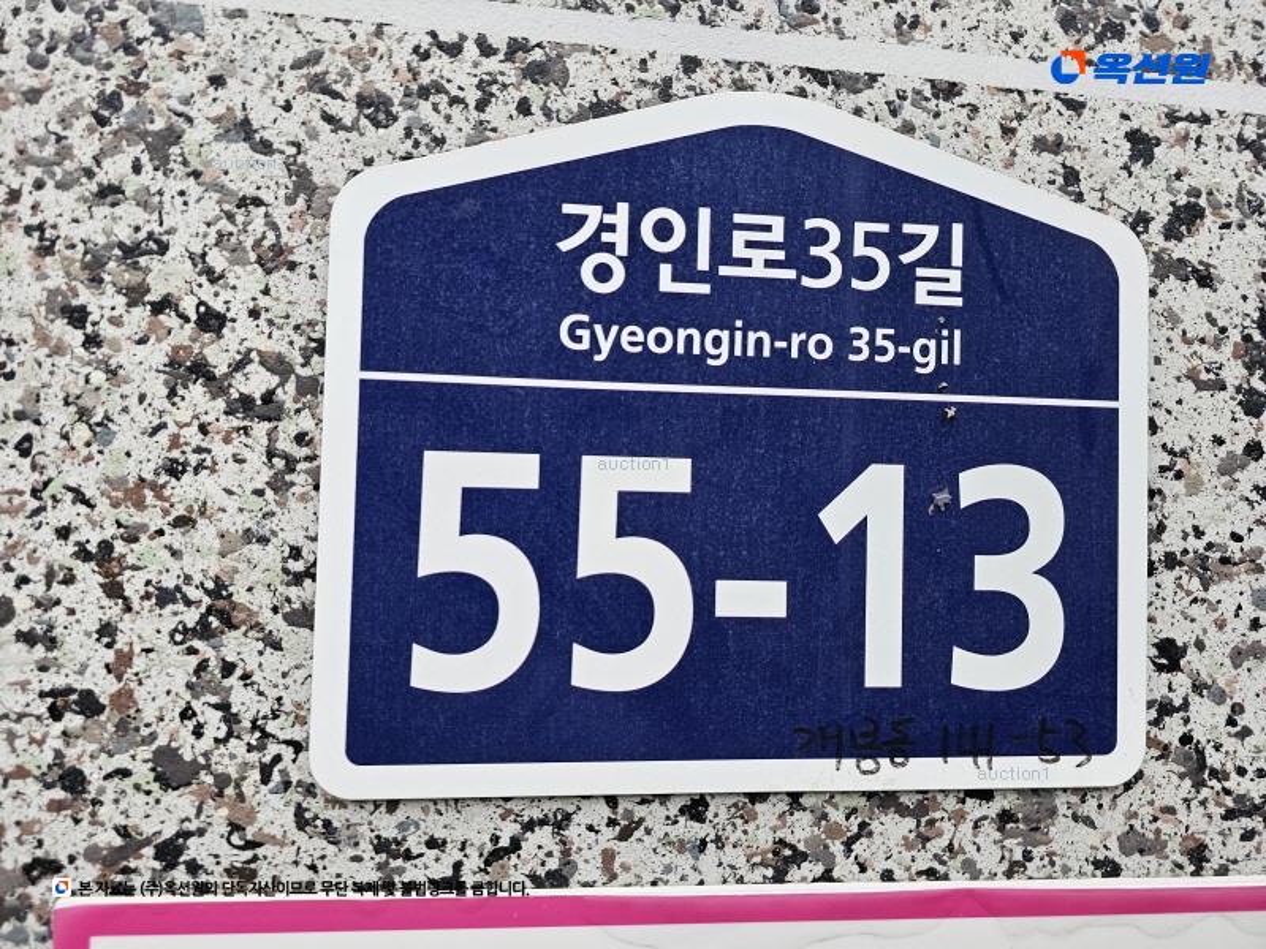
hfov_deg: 73.9
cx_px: 633
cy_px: 474
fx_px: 841
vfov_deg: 58.9
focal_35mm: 23
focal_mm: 6.3
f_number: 1.7
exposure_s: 1/180
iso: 50
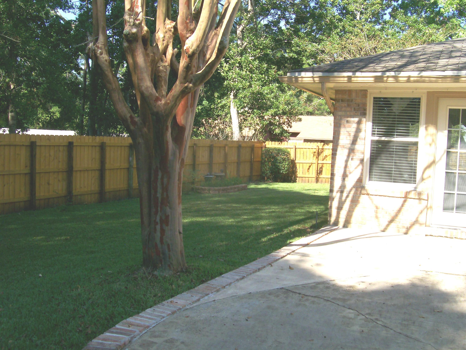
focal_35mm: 36
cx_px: 233
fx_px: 485
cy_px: 175
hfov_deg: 51.4
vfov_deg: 39.7
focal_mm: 6
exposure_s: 1/269
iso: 80
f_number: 4.8
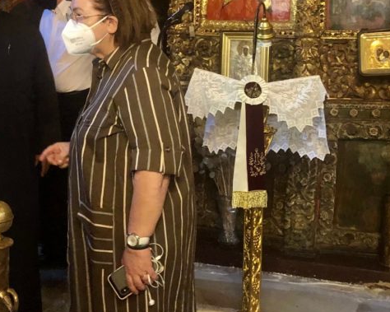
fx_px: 681
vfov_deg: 25.5
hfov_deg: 31.8
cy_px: 86
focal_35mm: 59
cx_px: 149
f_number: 1.8
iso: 125
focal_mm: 4
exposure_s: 1/4
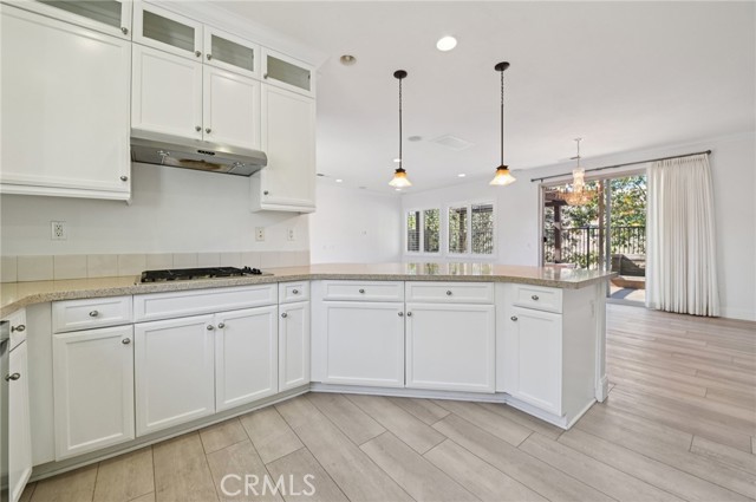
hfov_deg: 104.3
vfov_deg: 81.1
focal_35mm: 14
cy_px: 251
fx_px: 294
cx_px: 378
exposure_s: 1/13
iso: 250
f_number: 9
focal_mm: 14
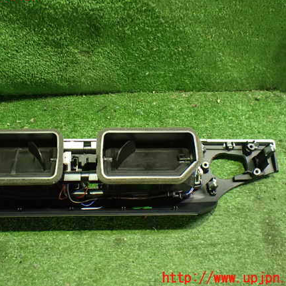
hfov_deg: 44.7
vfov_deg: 44.9
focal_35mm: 37
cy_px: 137
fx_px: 346
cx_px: 113
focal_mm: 5.4
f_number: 2.3
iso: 1250
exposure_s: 1/30
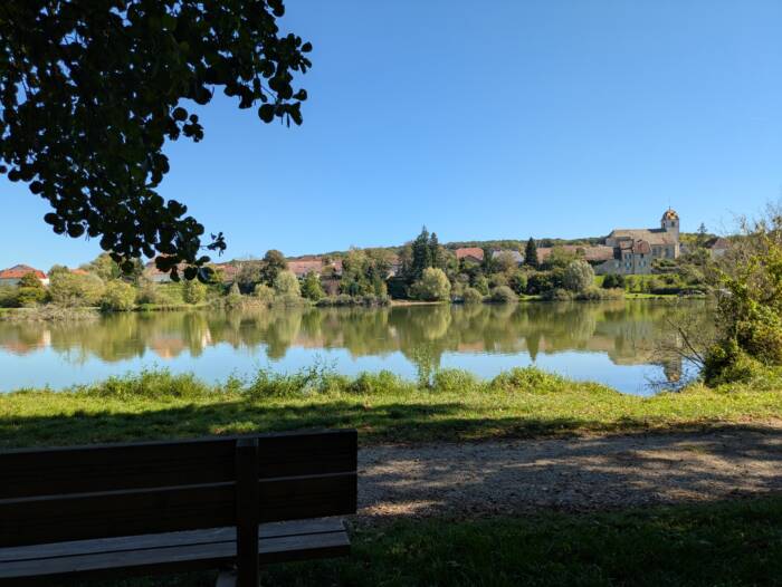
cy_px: 294
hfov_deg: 69.4
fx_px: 565
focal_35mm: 25
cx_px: 391
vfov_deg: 54.9
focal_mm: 5.43
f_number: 1.89
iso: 53
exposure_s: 1/1269
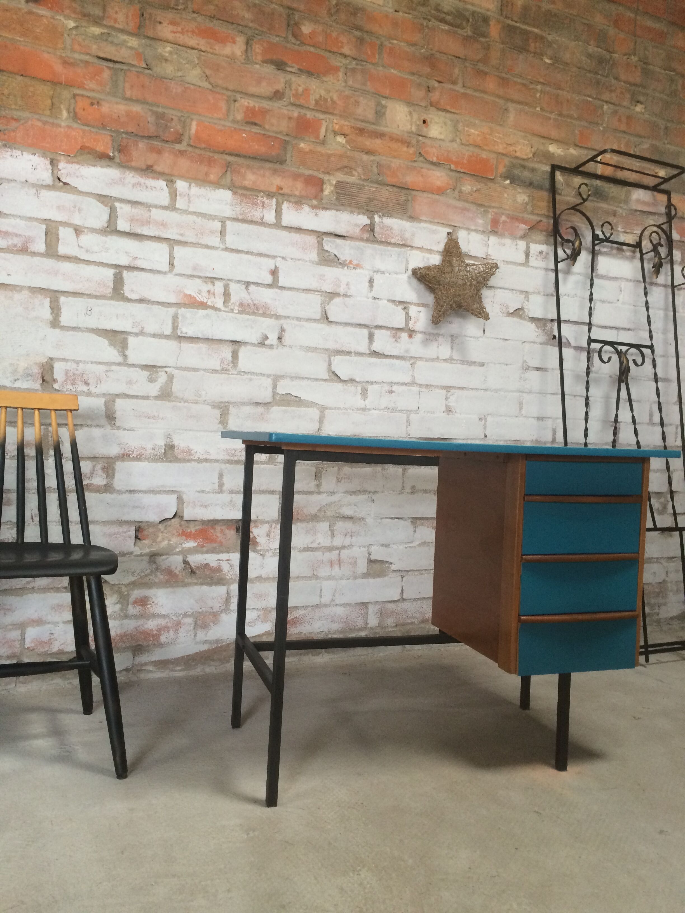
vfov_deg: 61.7
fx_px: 765
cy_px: 456
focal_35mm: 29
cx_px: 342
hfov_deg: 48.2
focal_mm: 4.15
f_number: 2.2
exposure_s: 1/30
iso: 125
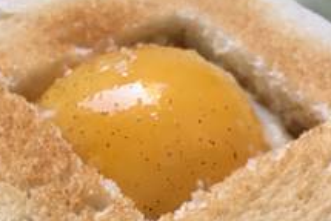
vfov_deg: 15.4
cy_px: 299
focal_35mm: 84
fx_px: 773
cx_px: 119
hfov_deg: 24.1
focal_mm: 4.15
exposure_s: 1/33
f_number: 2.2
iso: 80
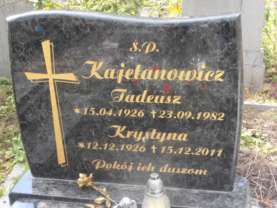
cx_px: 138
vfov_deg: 25.7
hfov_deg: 33.8
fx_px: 456
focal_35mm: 57
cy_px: 104
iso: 80
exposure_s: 1/60
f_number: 4.5
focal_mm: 10.04
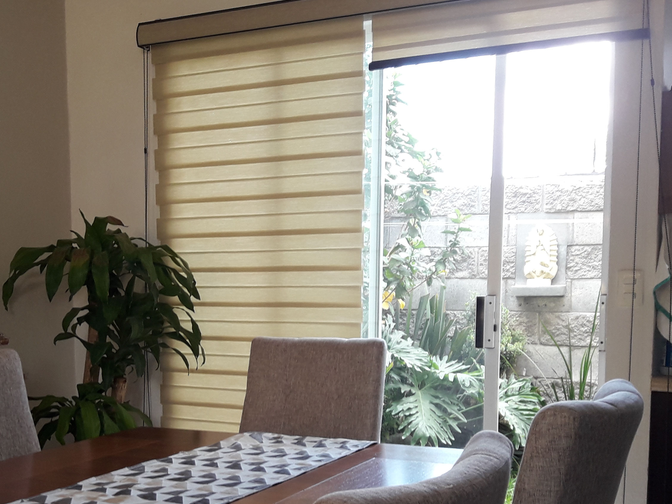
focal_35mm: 51
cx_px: 238
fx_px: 990
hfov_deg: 37.2
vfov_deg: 28.2
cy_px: 374
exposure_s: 1/40
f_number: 1.9
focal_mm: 3.7
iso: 50
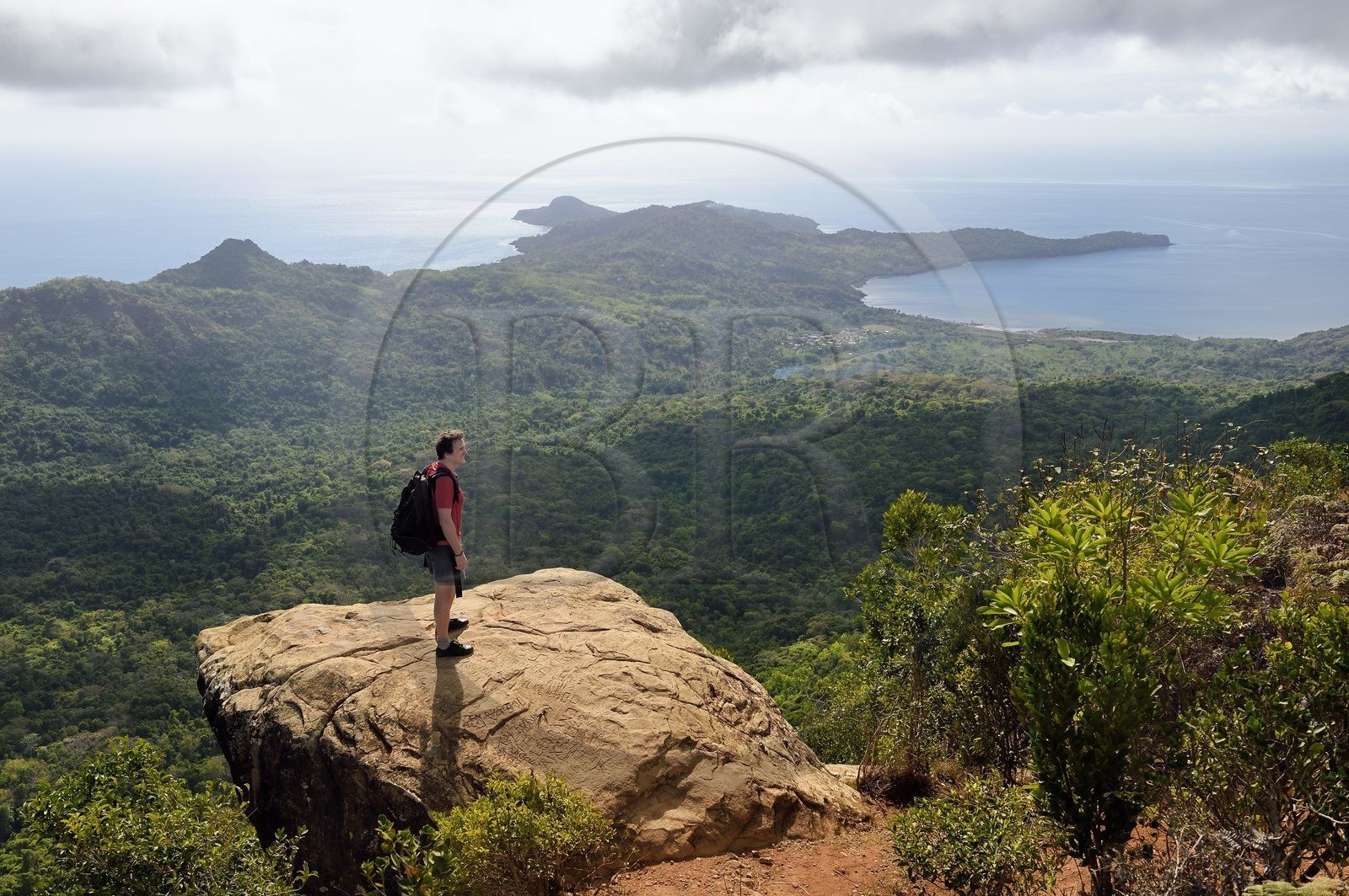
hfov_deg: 55.8
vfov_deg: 38.8
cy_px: 448
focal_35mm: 34
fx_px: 1273
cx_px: 674
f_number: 11
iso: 200
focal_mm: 34
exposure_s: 1/320
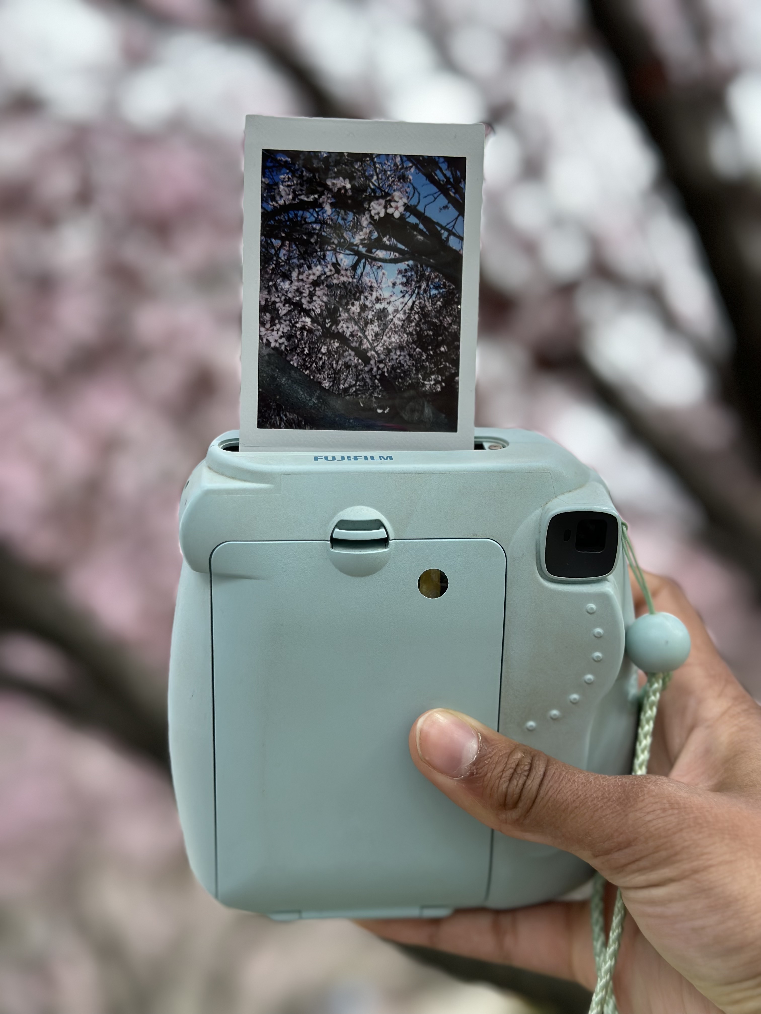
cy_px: 507
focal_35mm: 48
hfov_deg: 30.3
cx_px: 380
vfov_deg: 39.7
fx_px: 1407
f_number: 1.78
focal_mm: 6.86
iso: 80
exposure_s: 1/1517
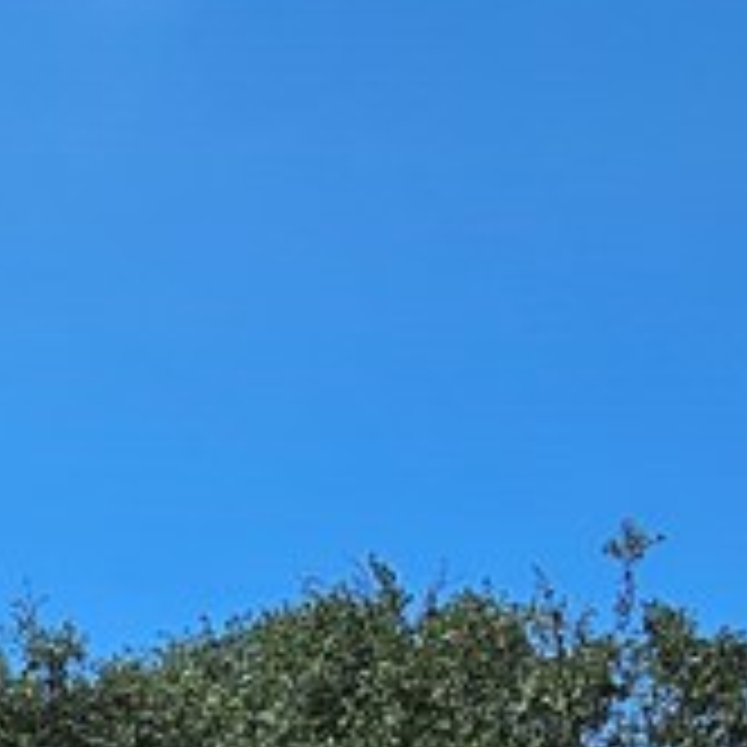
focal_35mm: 71
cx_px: -256
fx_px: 1733
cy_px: 1233
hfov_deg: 21.6
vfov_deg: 19.8
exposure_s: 1/3427
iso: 50
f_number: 2.2
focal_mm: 2.2
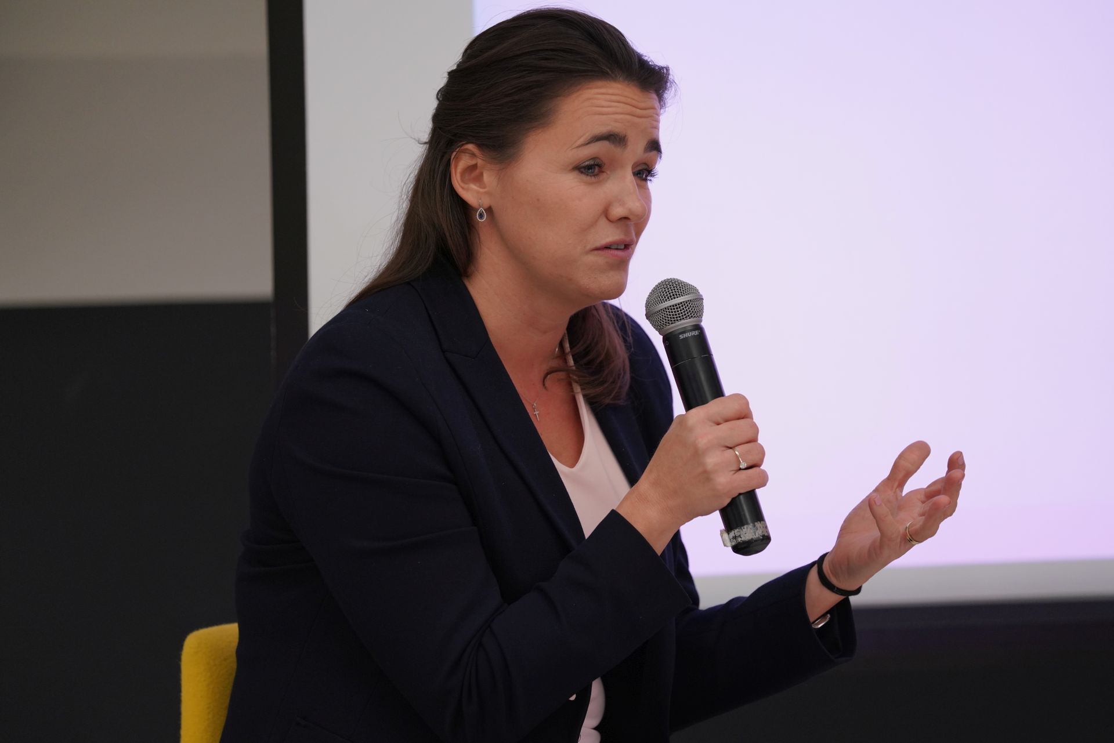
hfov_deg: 10.3
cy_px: 372
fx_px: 6190
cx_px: 557
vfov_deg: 6.9
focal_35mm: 200
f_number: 4
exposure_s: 1/200
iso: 1600
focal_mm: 200
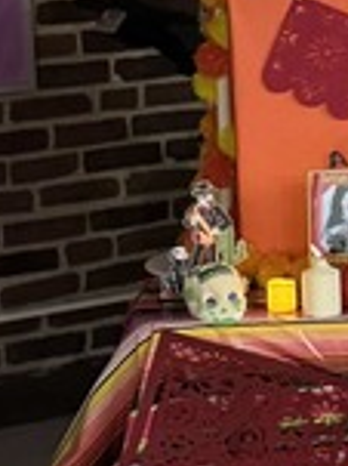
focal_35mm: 163
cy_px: 219
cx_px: 718
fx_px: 2188
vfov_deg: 12.1
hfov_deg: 8.6
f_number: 1.78
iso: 1000
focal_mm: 6.76
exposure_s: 1/30
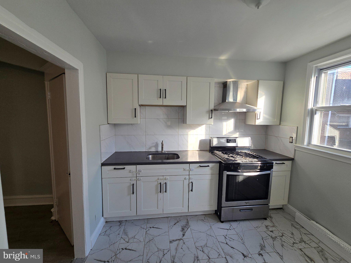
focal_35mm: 13
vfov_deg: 89.9
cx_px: 176
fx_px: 132
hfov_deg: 106.2
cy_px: 132
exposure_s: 1/151
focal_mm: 2.2
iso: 50
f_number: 2.2
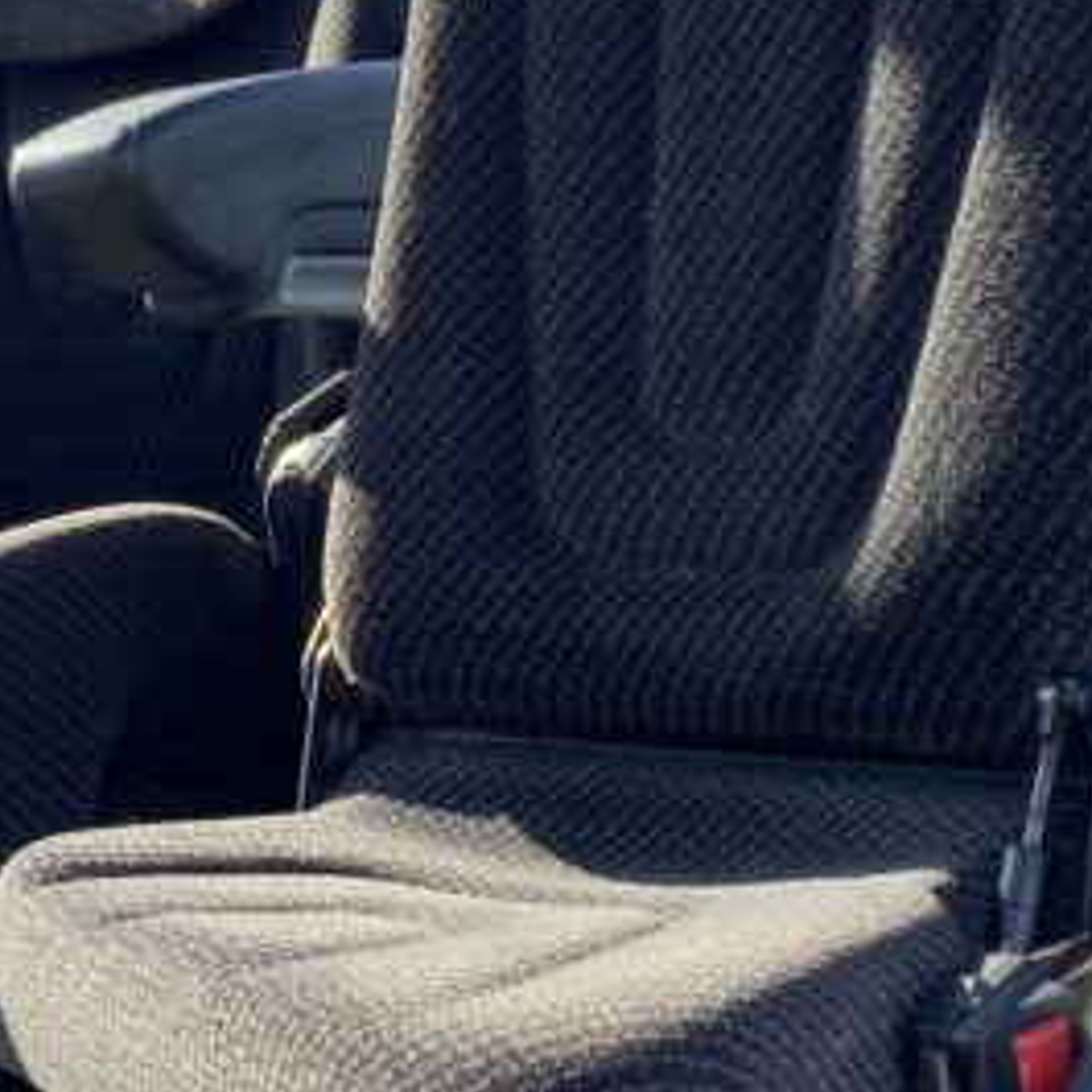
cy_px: 569
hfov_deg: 17.5
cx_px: 391
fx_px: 3533
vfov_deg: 17.6
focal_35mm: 99
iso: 16
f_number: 1.8
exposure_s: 1/227
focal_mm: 3
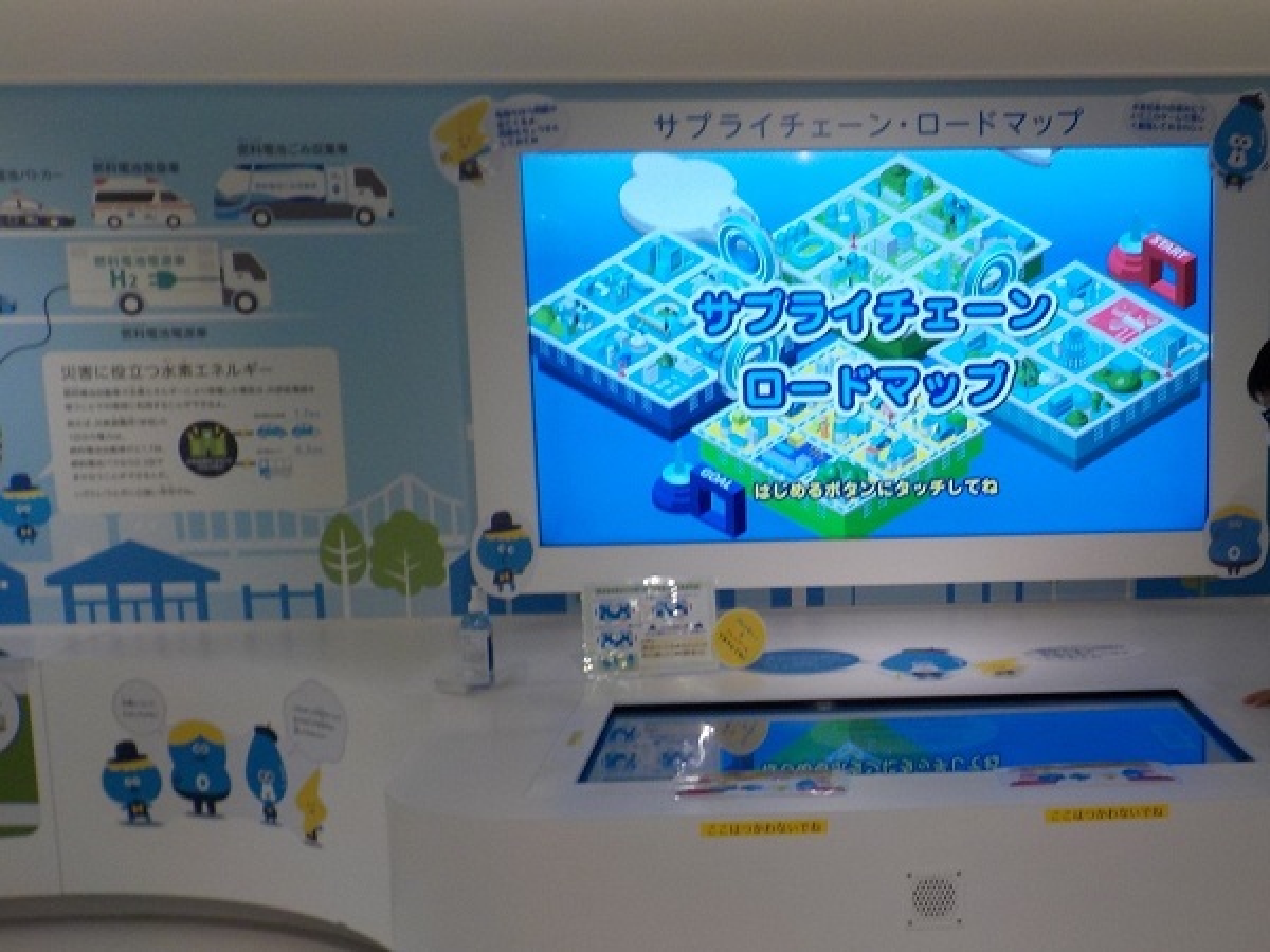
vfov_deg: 46.8
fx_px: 1101
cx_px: 635
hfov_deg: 60.0
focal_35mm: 30
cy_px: 476
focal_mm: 4.1
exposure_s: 1/60
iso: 125
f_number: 3.3
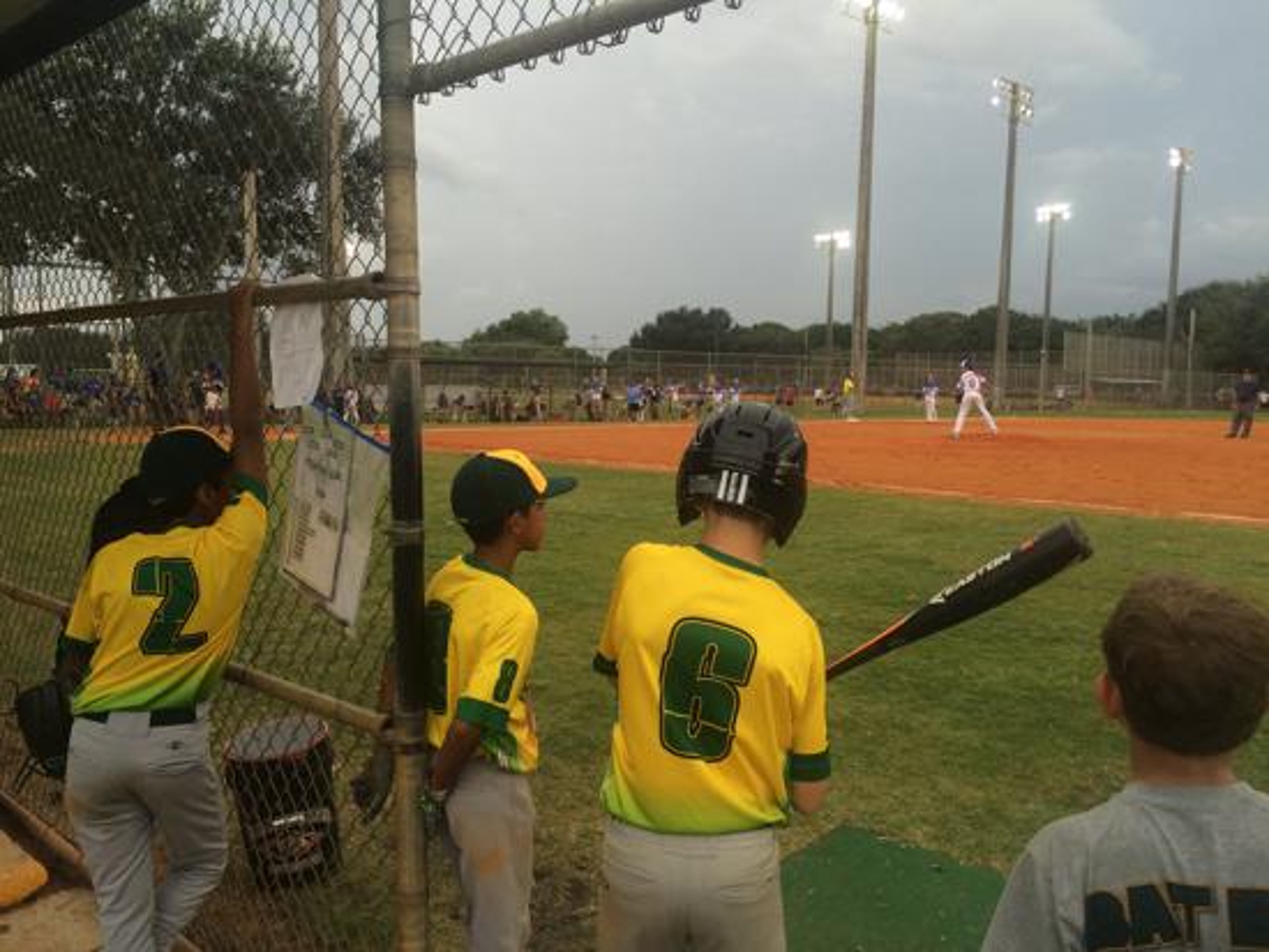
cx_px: 634
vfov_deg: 48.3
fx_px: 1064
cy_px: 476
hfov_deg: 61.6
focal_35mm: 29
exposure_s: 1/120
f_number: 2.2
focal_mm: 4.15
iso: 50
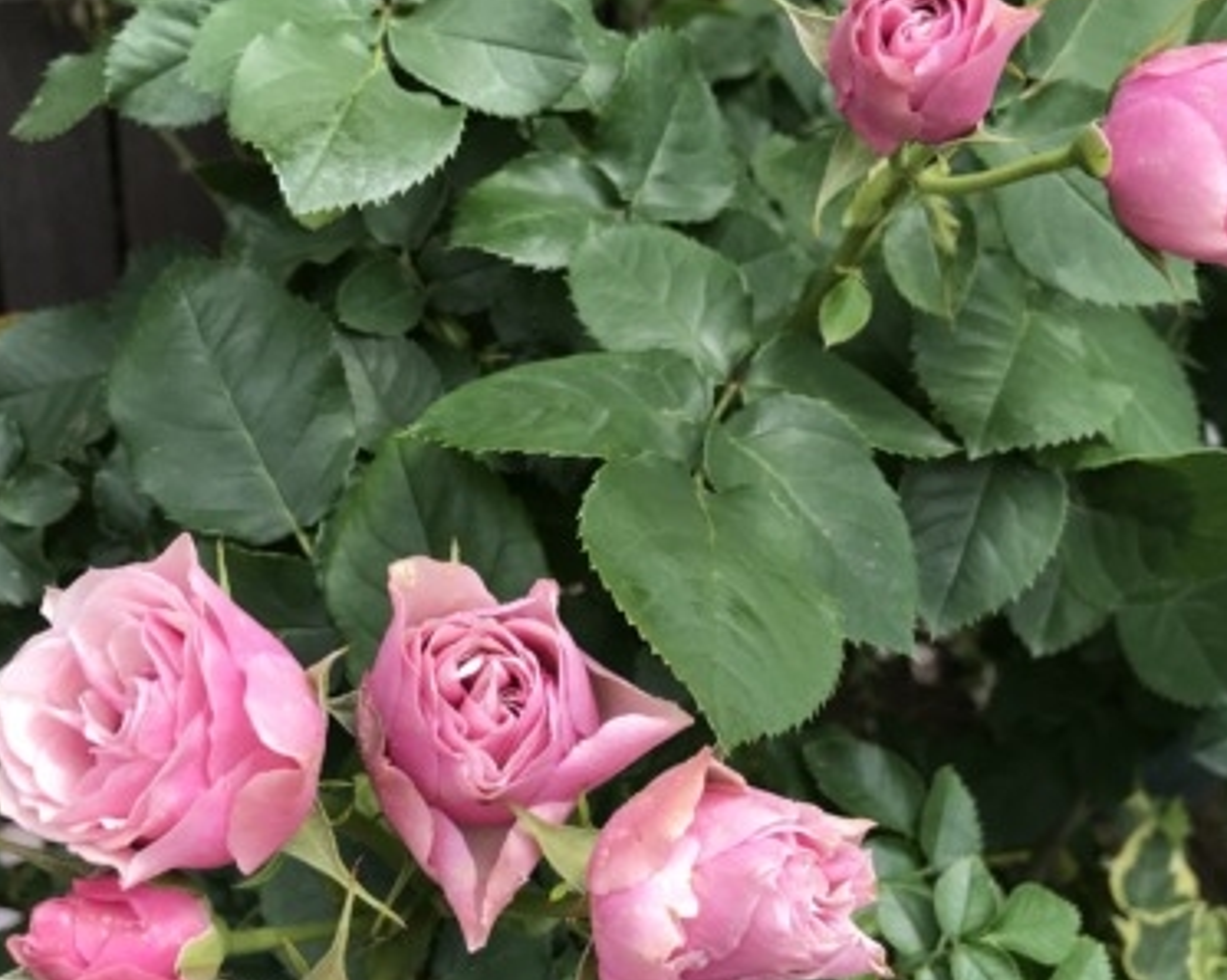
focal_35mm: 44
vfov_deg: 34.0
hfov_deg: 42.0
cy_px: 608
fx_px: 1597
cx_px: 651
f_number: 1.8
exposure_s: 1/929
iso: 20
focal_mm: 3.99
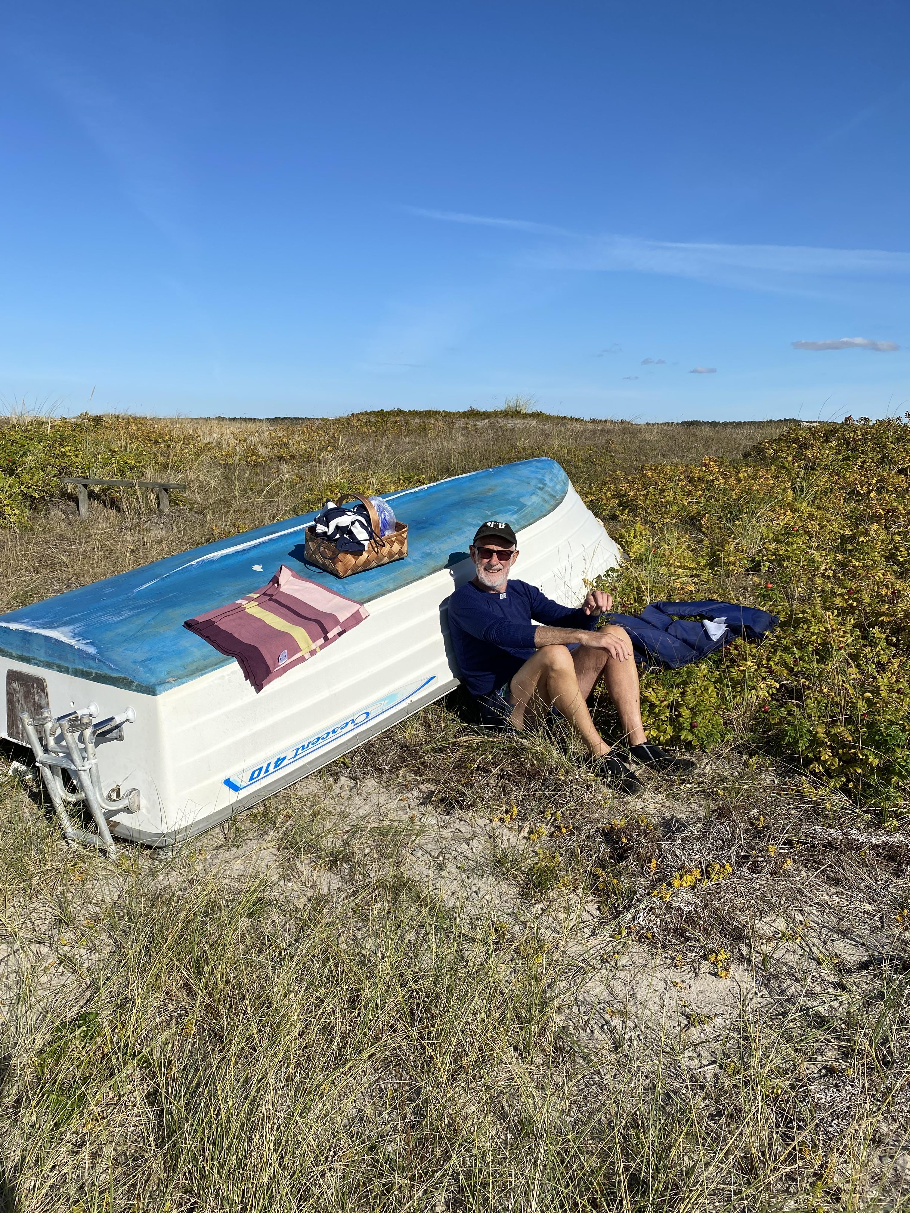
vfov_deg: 67.3
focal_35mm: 26
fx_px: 911
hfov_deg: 53.1
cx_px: 455
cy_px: 606
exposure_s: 1/5025
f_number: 1.8
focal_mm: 4.25
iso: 32
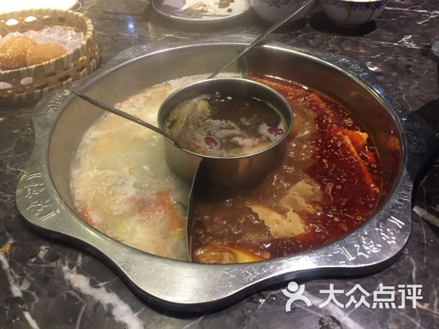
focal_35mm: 29
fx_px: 368
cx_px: 220
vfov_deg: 48.2
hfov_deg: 61.7
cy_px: 164
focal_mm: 4.15
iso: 250
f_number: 2.2
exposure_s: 1/33
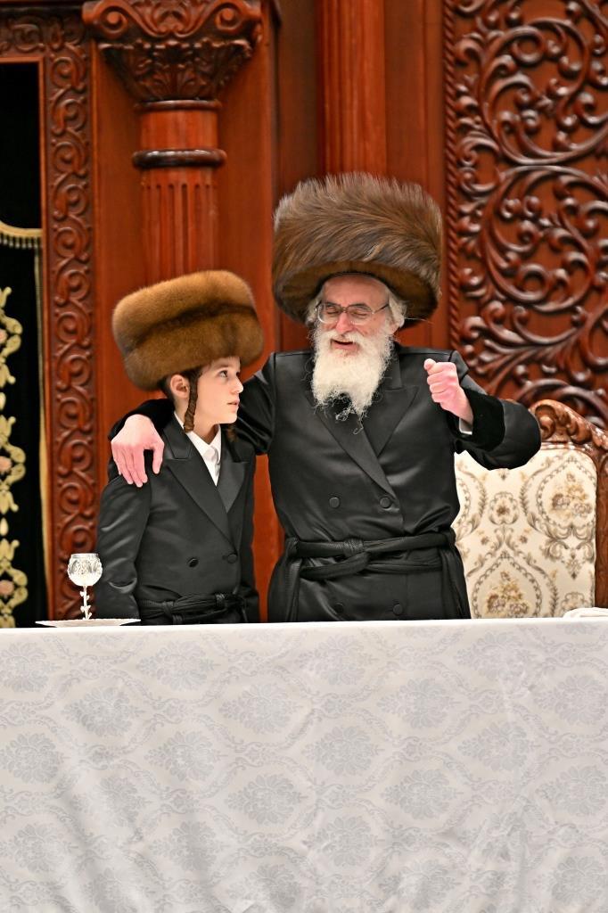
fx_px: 7022
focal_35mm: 277
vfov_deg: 7.4
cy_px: 456
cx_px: 304
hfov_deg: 5.0
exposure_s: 1/320
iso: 320
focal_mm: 185
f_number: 2.8
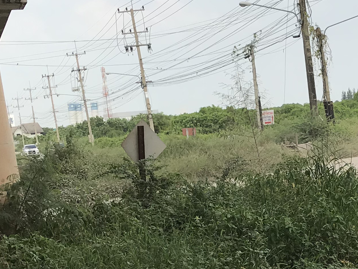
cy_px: 229
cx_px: 325
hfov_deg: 21.3
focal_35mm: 90
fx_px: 931
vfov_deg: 16.3
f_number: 1.8
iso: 20
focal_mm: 3.99
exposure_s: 1/1429
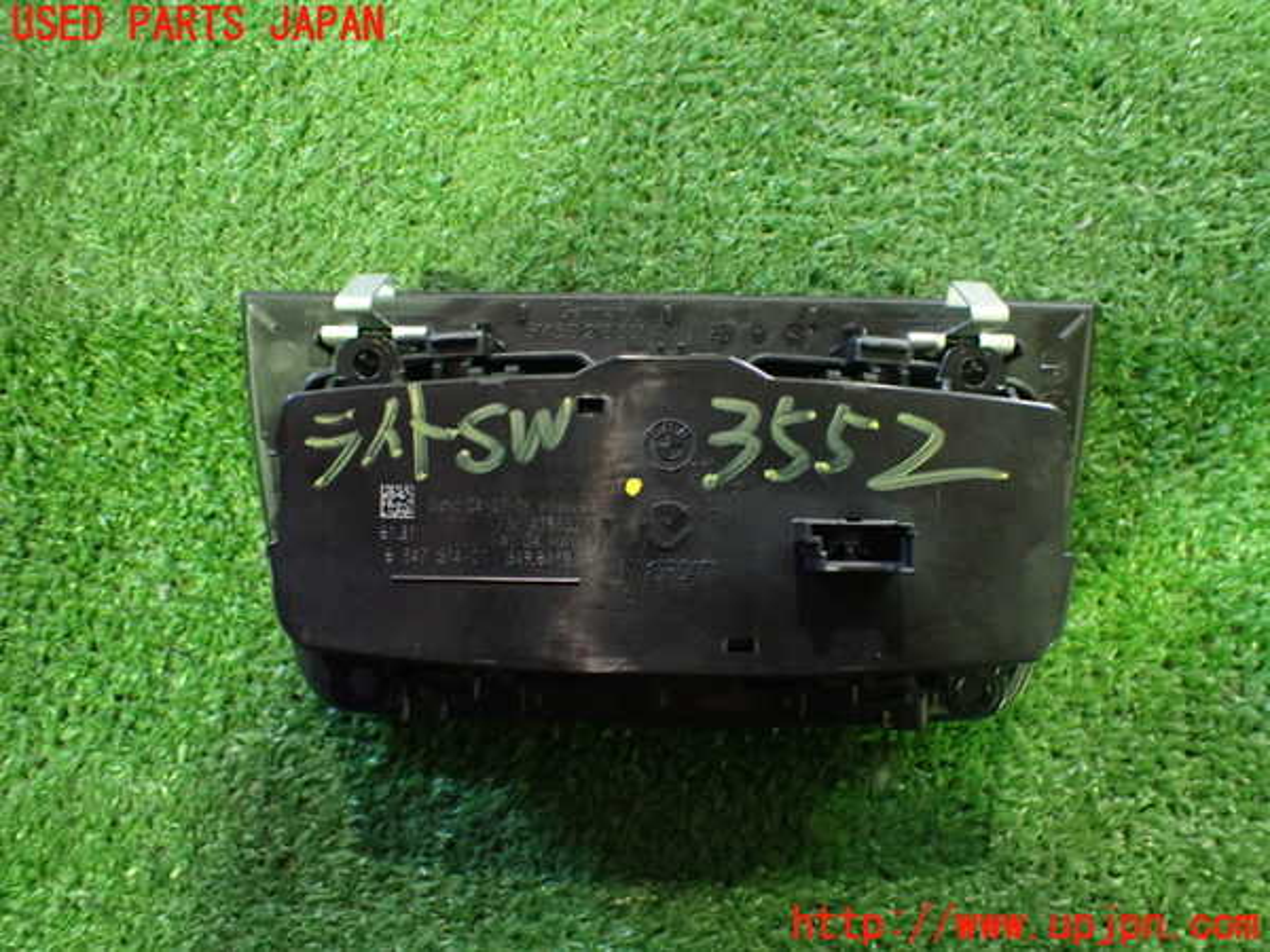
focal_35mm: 30
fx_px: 1101
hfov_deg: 60.0
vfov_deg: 46.8
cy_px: 476
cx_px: 635
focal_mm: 5.4
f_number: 2.3
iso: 1000
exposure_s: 1/30
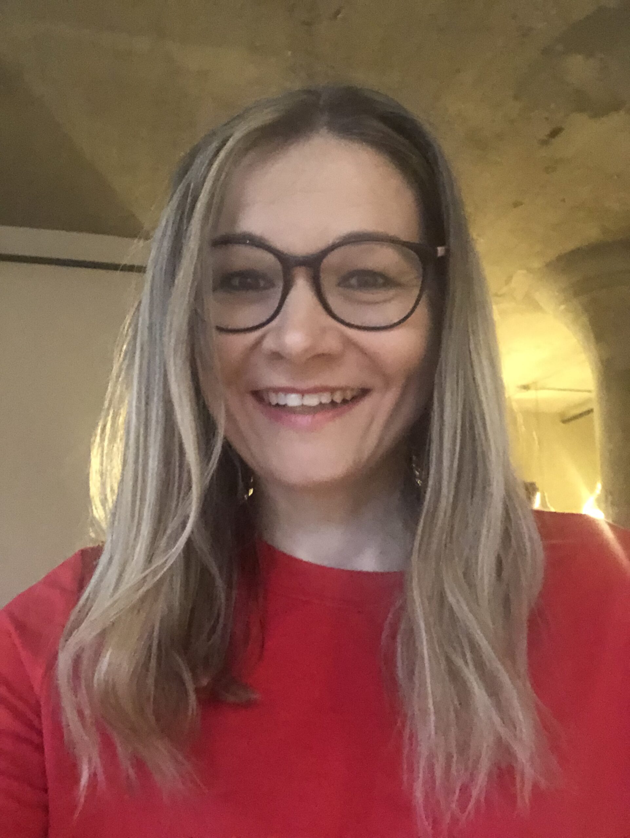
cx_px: 315
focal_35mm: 32
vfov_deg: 56.8
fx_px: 776
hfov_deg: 44.2
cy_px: 419
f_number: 2.2
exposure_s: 1/15
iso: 1000
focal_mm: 2.87
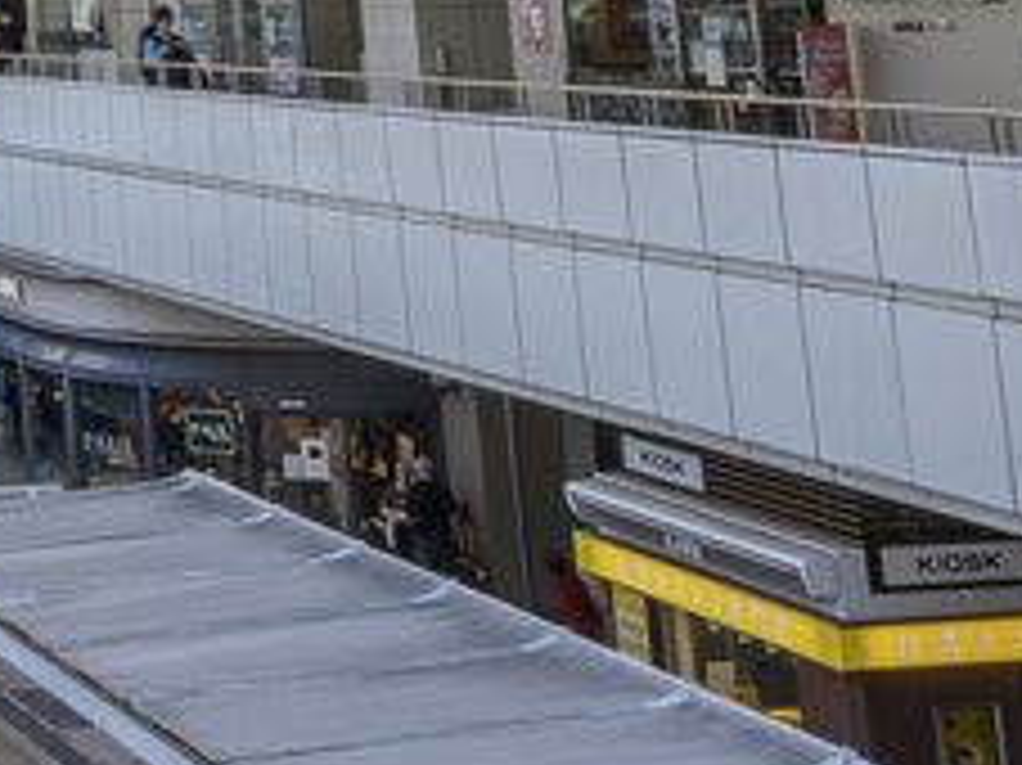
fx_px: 2749
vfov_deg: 14.2
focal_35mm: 93
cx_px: -574
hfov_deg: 18.3
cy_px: -567
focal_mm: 21.5
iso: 50
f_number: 22
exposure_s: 1/8
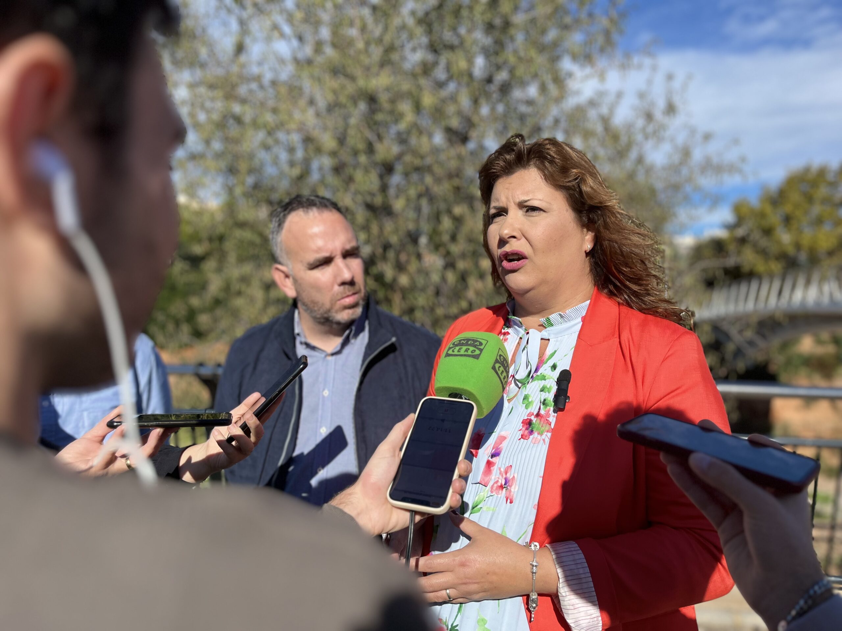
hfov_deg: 67.3
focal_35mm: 26
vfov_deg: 53.1
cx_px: 421
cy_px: 316
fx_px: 632
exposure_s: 1/4310
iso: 50
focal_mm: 5.1
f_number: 1.6
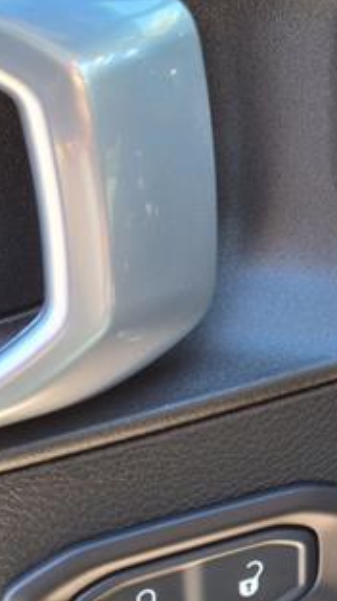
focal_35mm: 60
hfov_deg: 19.8
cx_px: 268
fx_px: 956
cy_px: 327
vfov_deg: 34.9
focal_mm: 3.58
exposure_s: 1/60.2
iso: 50
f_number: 1.9
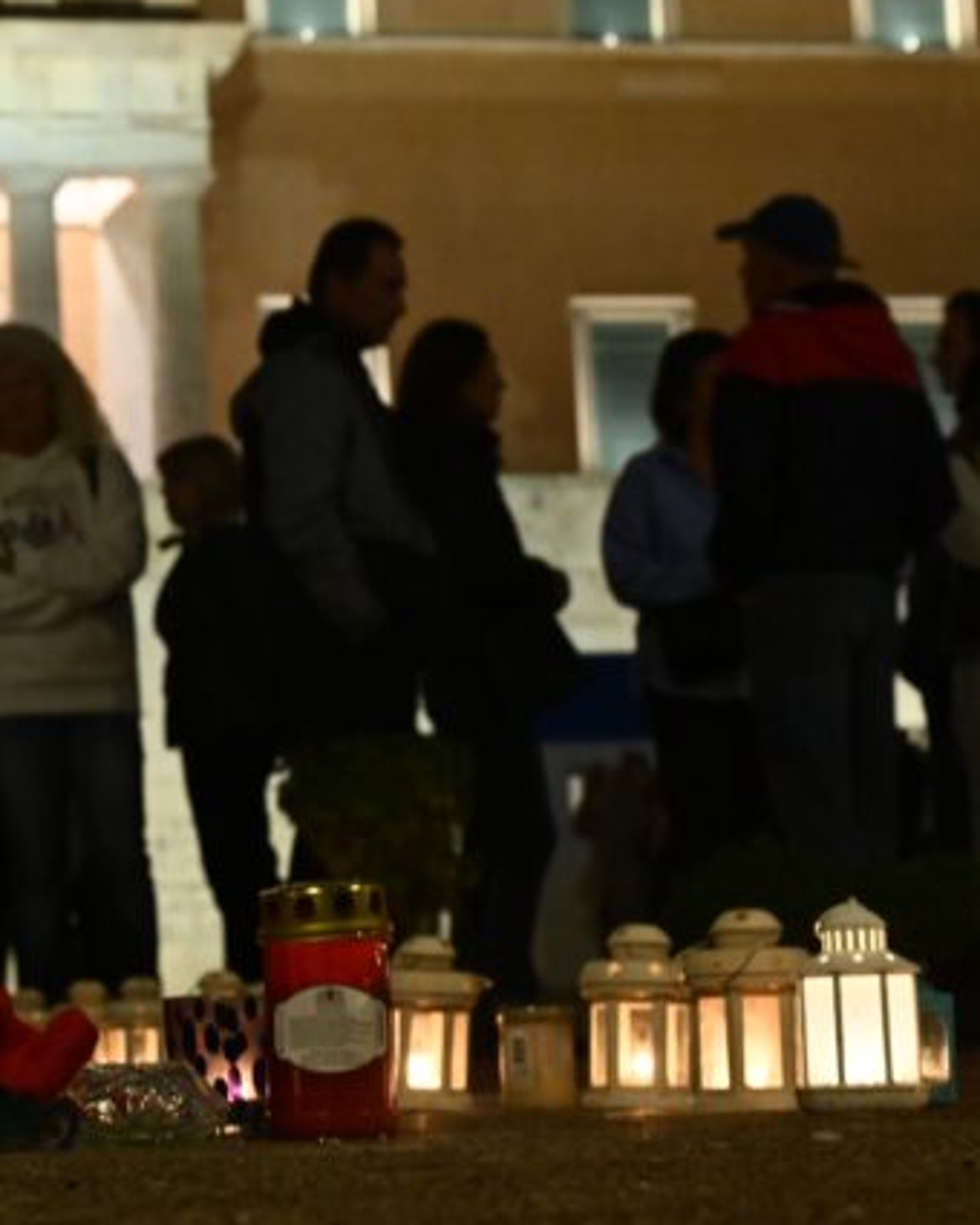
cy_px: 543
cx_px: 61
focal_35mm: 101
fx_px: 3662
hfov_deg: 15.0
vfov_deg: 19.0
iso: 4500
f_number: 9
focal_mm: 61
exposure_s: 1/13
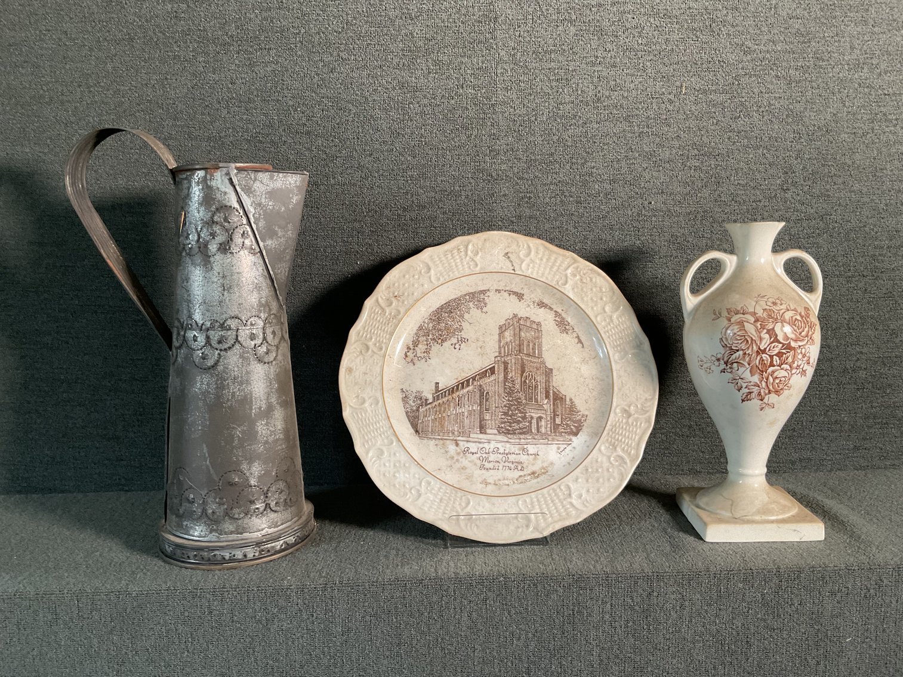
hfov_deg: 61.7
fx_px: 757
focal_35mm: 29
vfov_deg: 48.2
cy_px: 338
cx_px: 452
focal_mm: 3
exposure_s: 1/60
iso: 100
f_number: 1.8
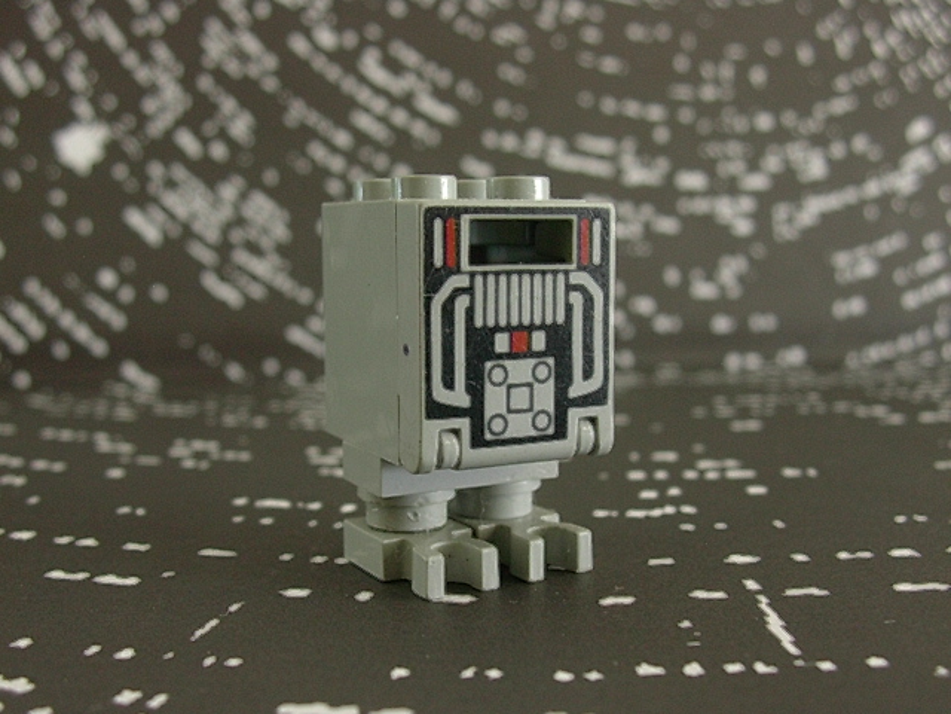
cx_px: 476
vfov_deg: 32.2
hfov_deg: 42.1
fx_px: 1236
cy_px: 357
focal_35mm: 45
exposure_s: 1/8
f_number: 2.9
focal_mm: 6.7
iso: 70
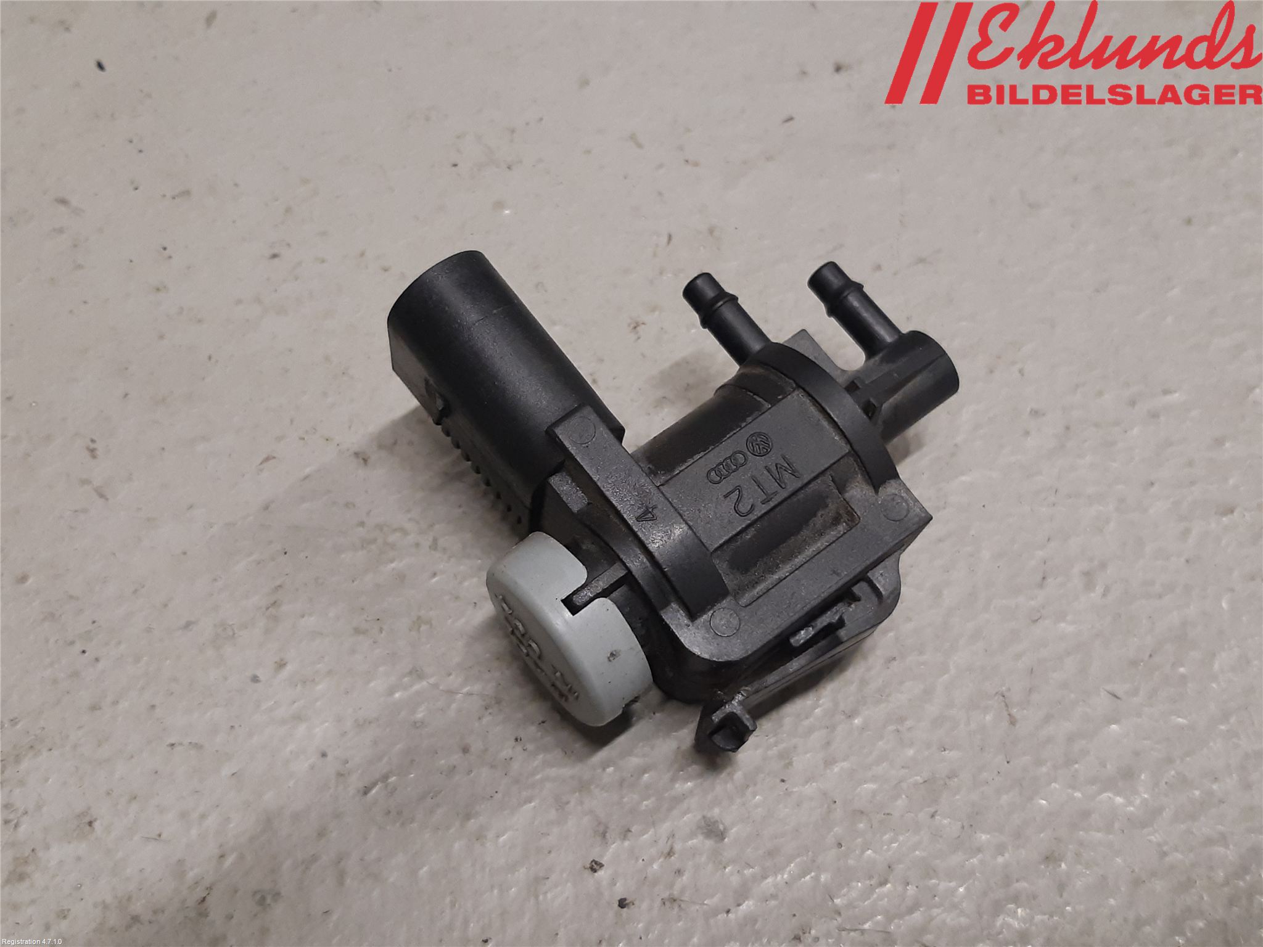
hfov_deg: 67.3
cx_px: 632
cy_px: 474
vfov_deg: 53.1
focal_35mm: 26
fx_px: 949
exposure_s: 1/50
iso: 160
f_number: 1.7
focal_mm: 3.93
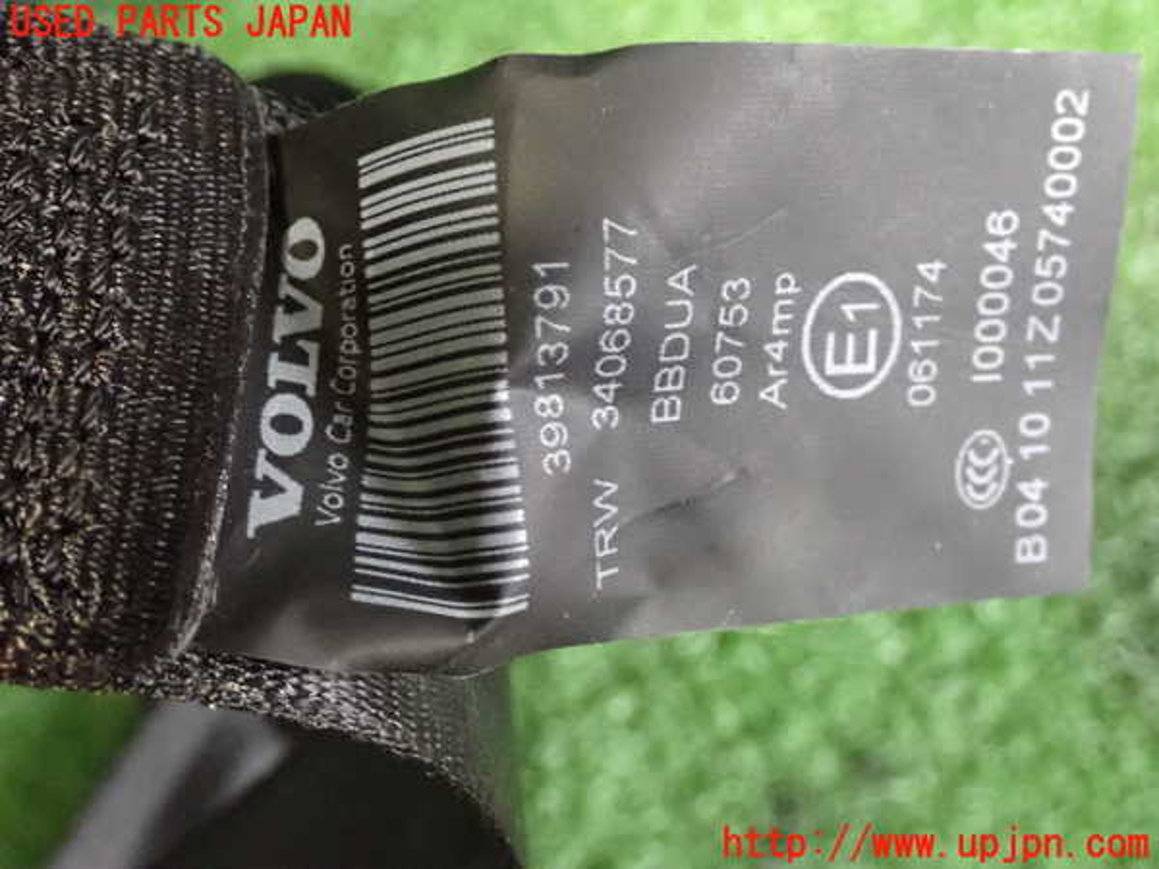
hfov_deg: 38.2
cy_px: 434
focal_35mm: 50
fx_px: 1674
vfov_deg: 29.1
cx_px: 580
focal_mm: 9.01
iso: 4000
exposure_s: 1/80
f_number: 3.2
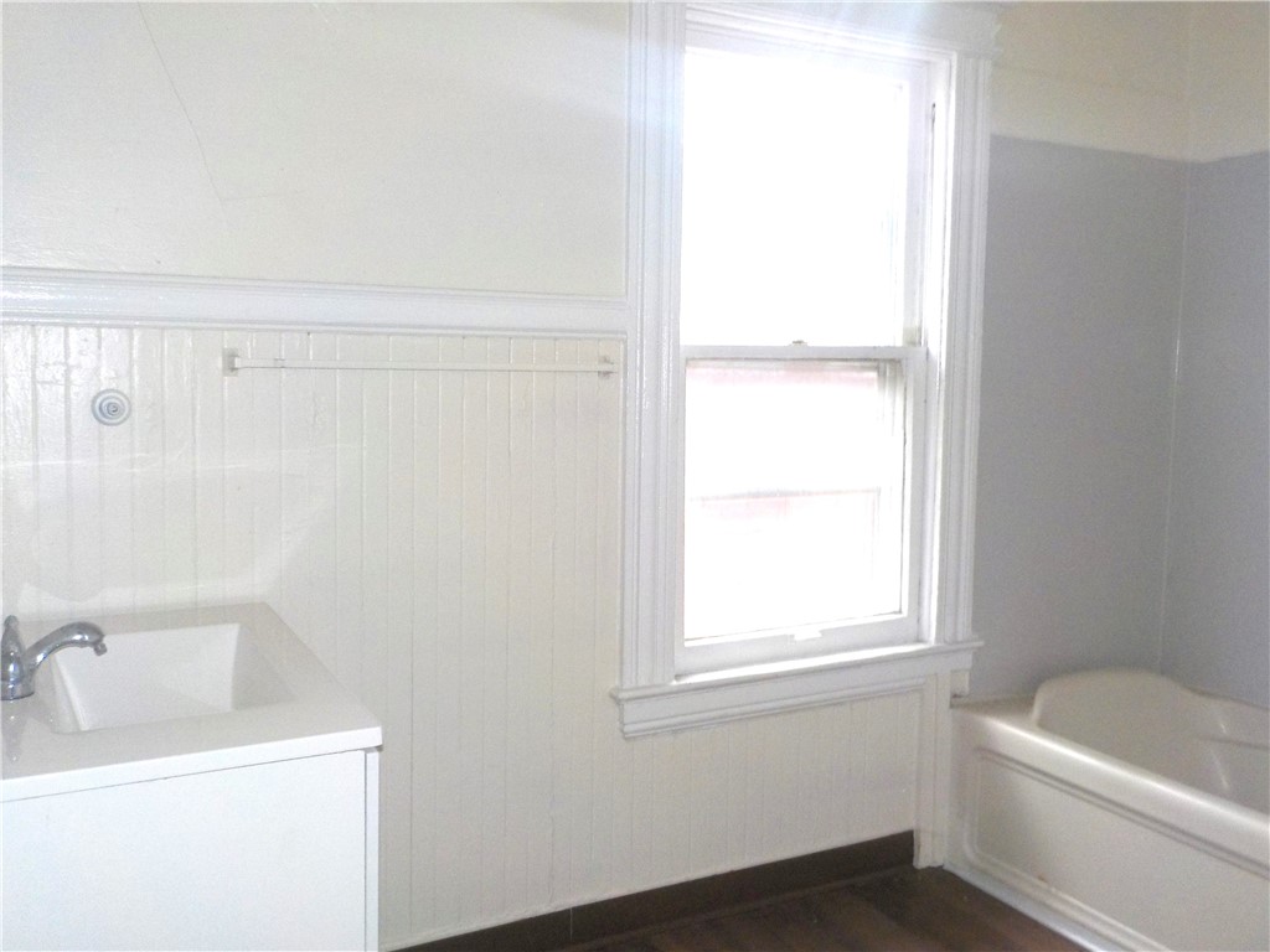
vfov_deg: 46.8
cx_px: 635
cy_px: 476
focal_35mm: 30
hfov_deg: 60.0
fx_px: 1101
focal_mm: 4.1
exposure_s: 1/30
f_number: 3.3
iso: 320
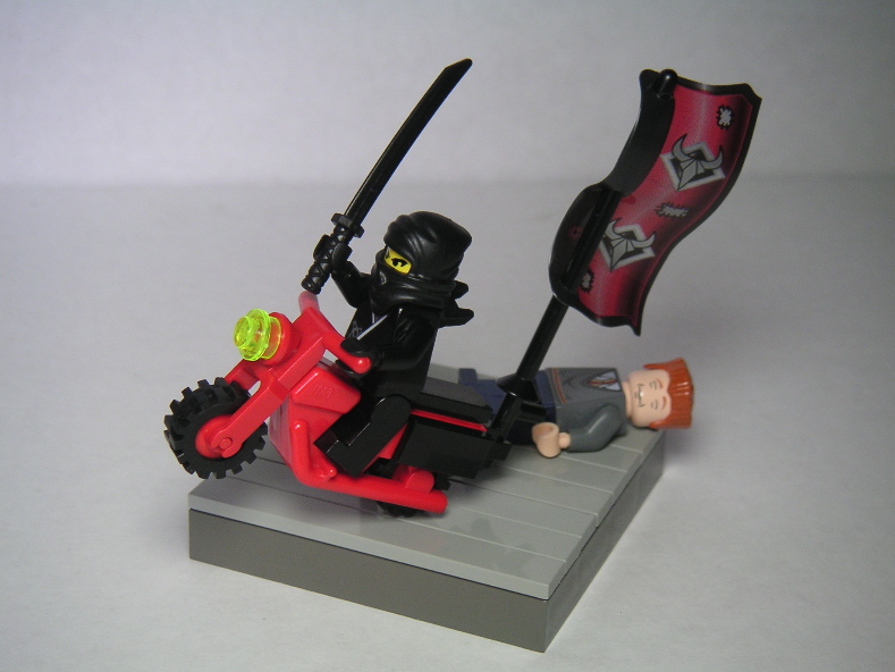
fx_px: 1939
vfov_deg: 19.6
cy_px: 338
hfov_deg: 26.0
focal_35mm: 75
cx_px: 446
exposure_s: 1/90
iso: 80
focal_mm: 11.5
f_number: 3.2
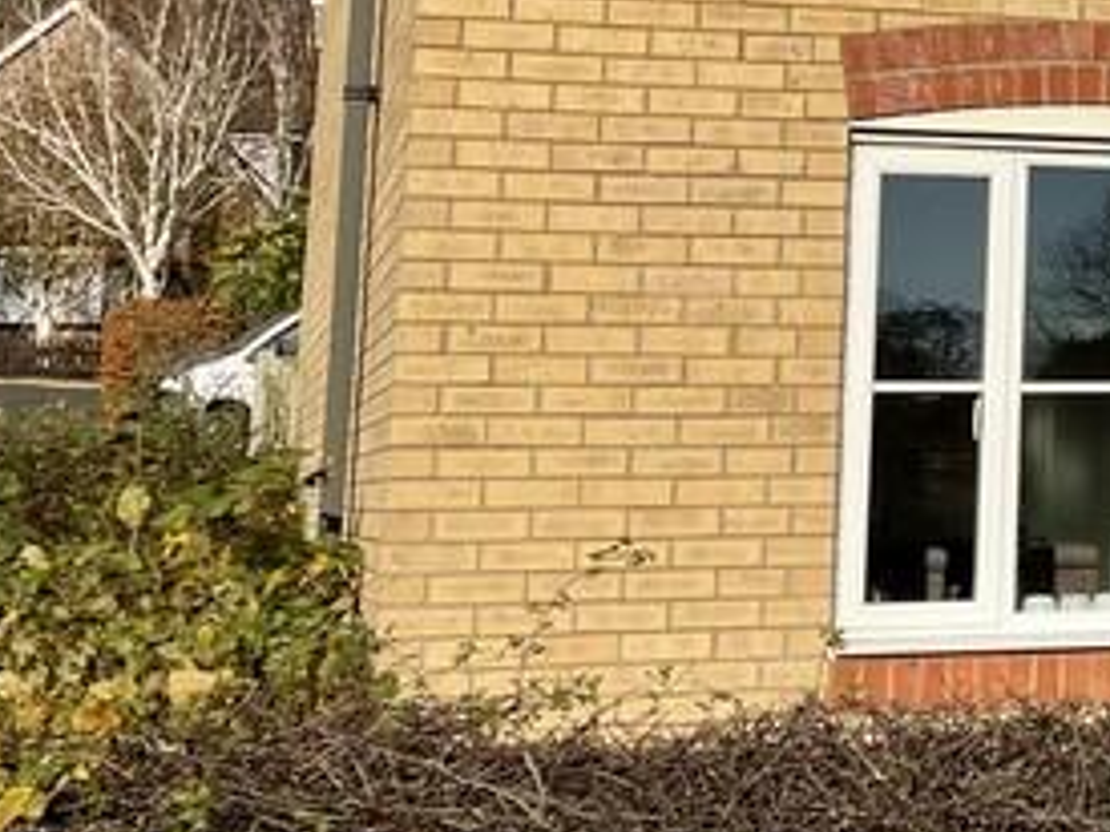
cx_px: 1619
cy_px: -77
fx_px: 2981
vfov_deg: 15.5
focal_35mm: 93
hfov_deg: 18.8
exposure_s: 1/5376
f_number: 1.6
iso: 32
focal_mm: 5.1
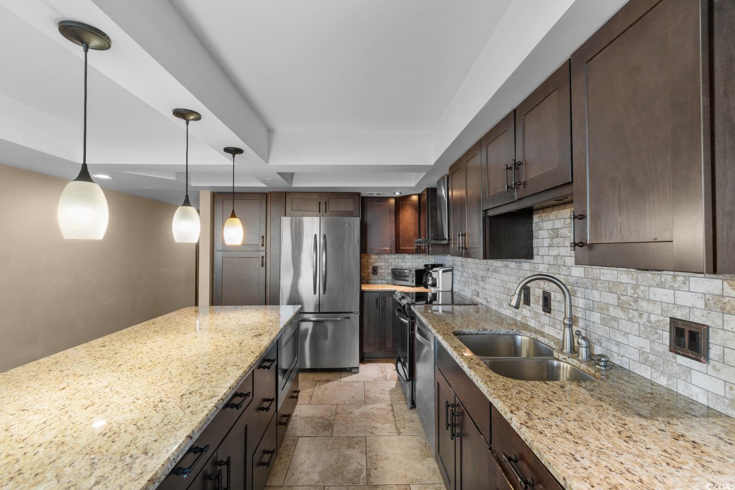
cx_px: 368
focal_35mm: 15
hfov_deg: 100.4
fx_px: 306
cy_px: 245
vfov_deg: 77.3
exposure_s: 1/4
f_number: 4.5
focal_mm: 10
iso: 100
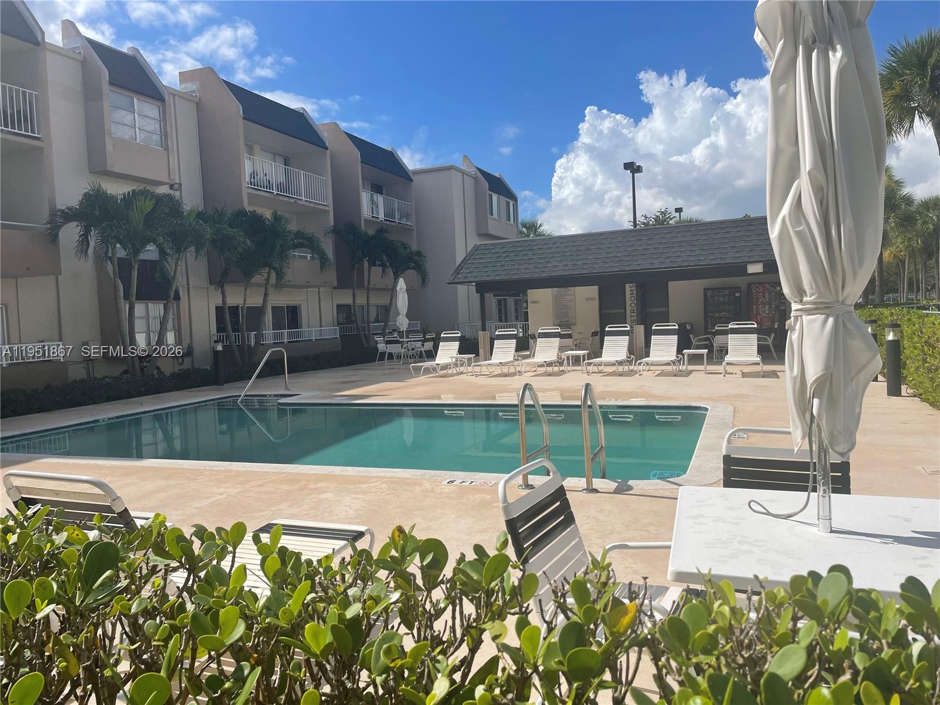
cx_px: 470
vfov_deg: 53.1
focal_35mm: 26
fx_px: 706
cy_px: 352
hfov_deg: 67.3
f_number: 1.6
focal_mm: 4.2
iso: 32
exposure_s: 1/7813
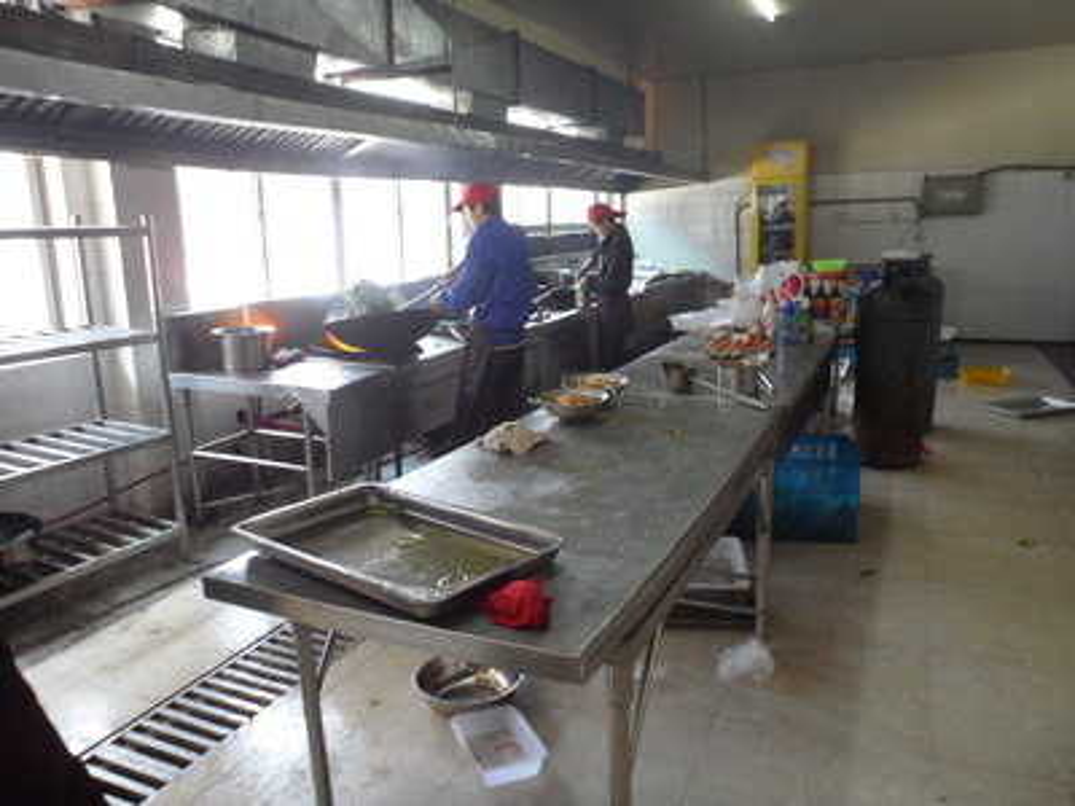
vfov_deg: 53.1
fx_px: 807
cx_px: 538
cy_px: 403
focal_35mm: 26
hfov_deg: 67.3
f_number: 3.3
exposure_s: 1/30
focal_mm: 4.9
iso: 240
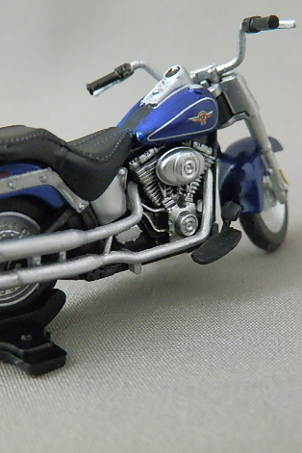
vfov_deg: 41.1
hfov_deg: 28.1
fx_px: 604
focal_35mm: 48
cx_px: 142
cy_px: 228
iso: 320
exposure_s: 1/8
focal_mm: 6.17
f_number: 3.5
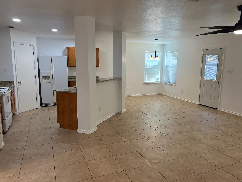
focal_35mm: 26
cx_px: 121
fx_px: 182
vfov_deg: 53.1
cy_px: 91
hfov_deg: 67.3
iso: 64
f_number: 1.5
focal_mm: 5.7
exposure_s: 1/120
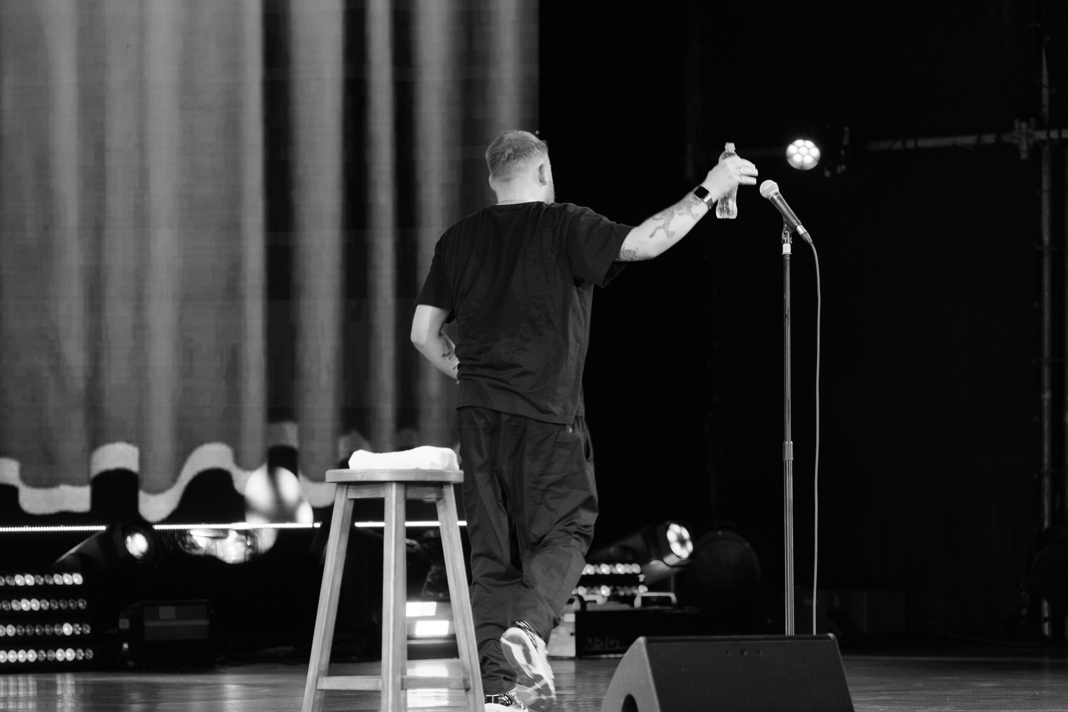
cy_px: 356
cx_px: 534
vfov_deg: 7.1
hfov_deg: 10.6
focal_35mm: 194
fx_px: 5755
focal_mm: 129.2
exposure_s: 1/110
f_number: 3.6
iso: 1600
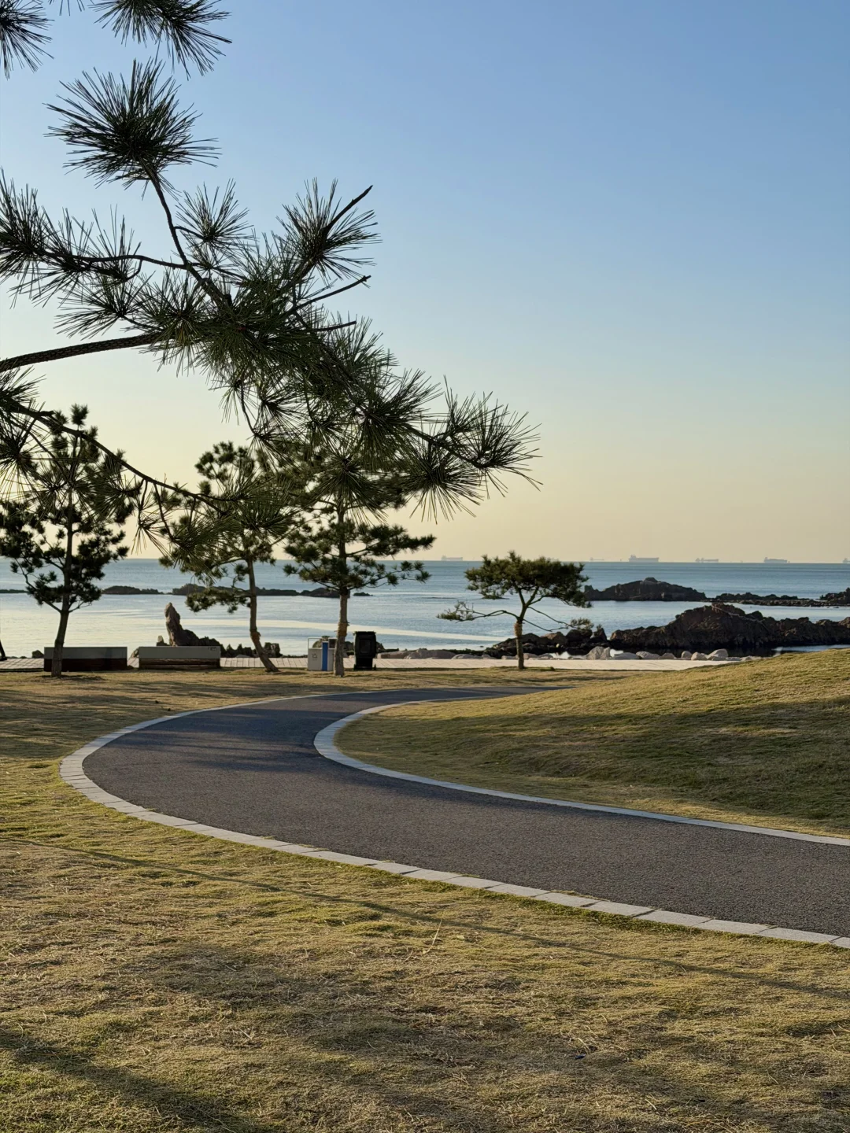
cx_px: 425
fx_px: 1572
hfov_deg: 30.3
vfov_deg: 39.7
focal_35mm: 48
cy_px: 566
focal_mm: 6.76
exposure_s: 1/5587
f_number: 1.78
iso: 64
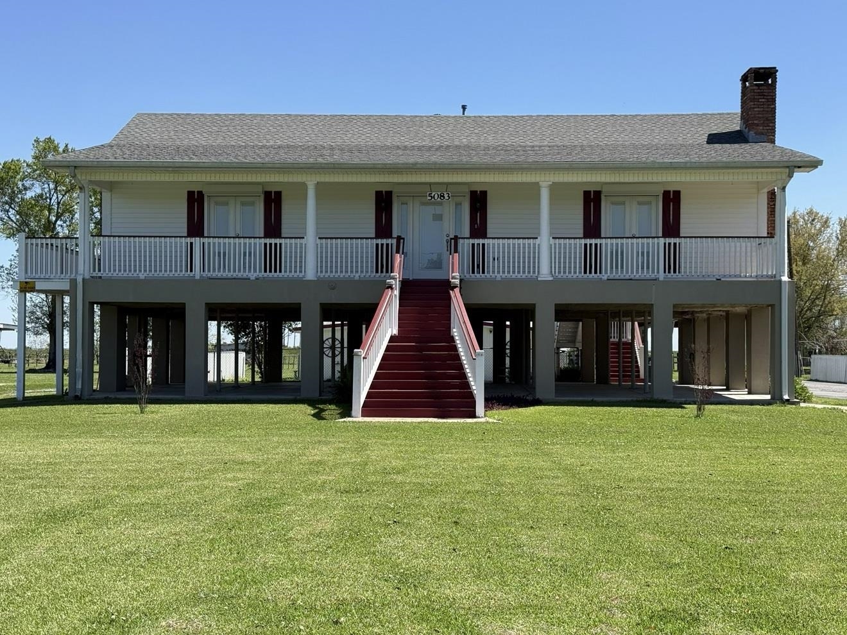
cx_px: 424
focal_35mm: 48
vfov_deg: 30.3
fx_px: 1174
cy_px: 318
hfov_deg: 39.7
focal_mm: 6.76
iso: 80
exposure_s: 1/4098
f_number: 1.78
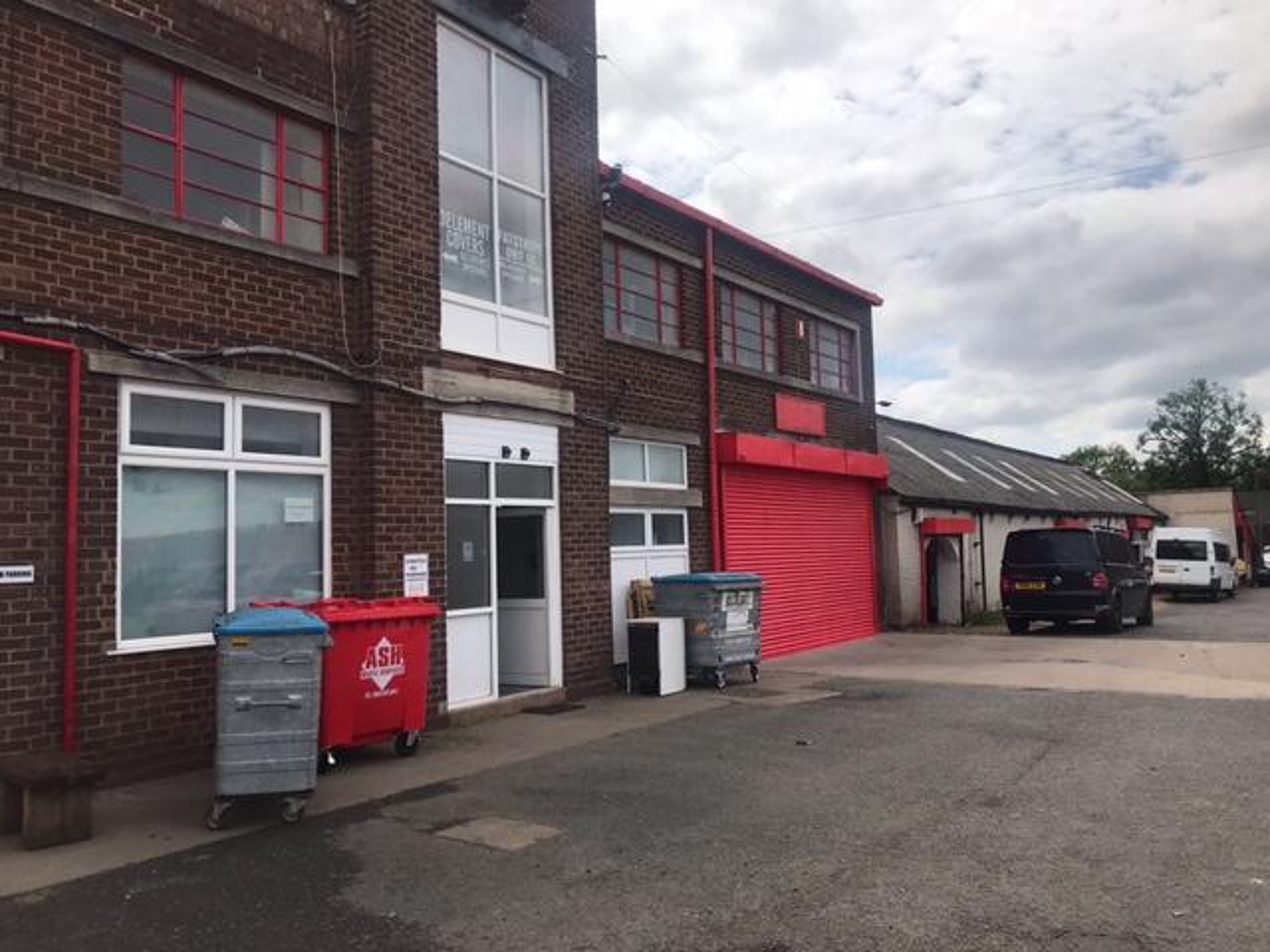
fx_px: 1027
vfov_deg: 49.7
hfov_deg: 63.4
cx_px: 635
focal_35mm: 28
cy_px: 476
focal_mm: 3.99
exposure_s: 1/4367
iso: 20
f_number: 1.8
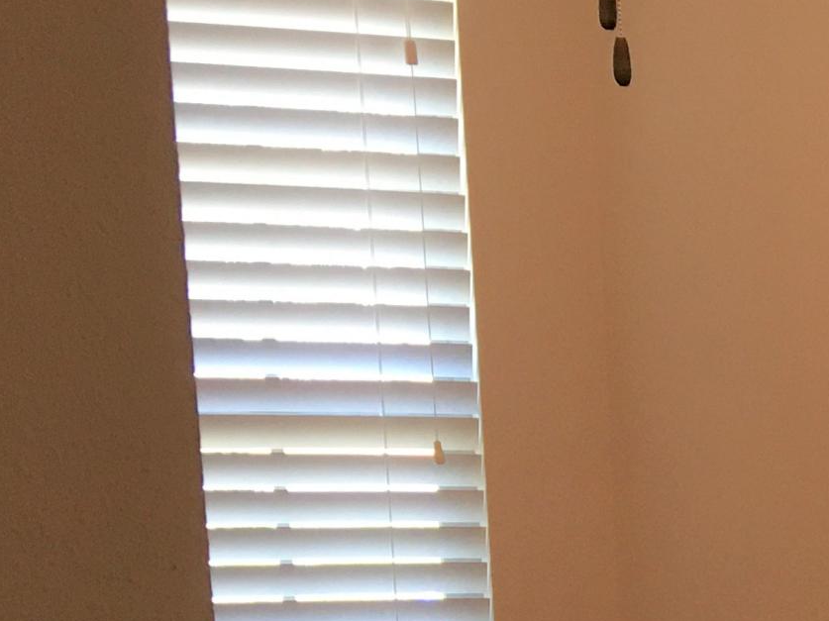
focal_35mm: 104
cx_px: 1434
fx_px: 2490
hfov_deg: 16.3
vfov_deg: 13.5
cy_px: 892
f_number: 2.2
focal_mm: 4.15
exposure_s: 1/30
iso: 32
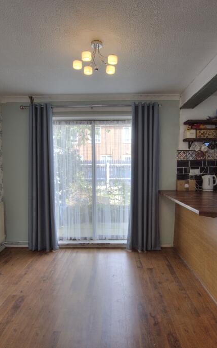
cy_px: 174
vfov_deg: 77.2
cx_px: 113
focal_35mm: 23
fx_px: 218
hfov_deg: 52.9
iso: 400
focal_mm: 10
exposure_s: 1/50
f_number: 8
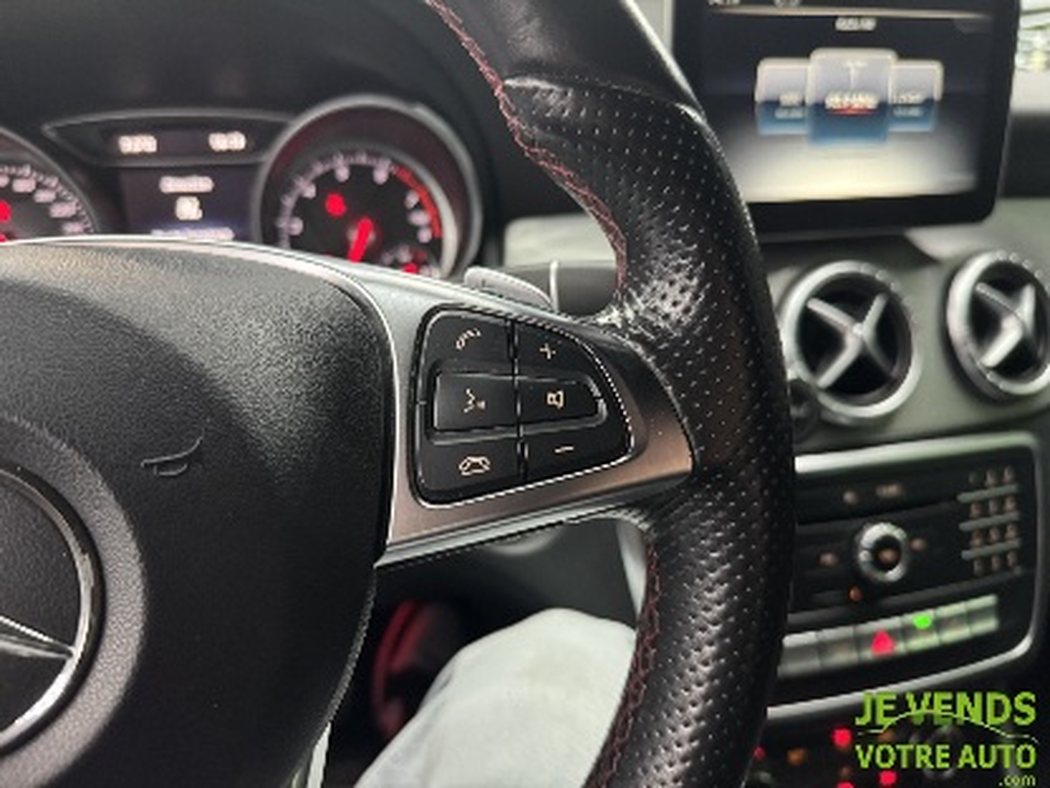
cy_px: 394
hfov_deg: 71.6
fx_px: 728
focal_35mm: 24
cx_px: 525
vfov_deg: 56.8
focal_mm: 6.76
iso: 800
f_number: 1.78
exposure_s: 1/51
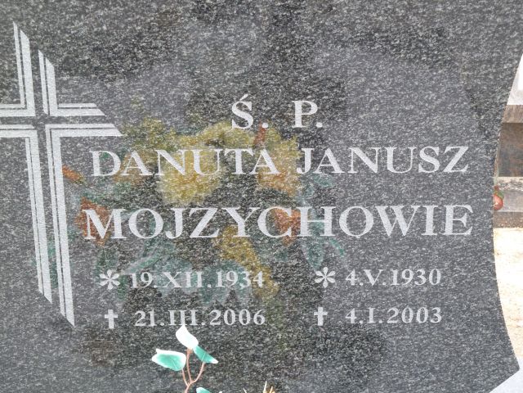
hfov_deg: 20.4
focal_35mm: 96
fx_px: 1450
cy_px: 196
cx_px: 262
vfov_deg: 15.4
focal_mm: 15.8
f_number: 4.3
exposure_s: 1/40
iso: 100
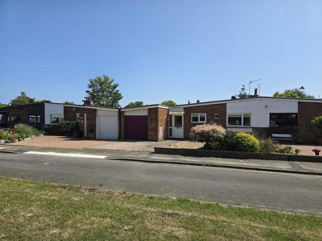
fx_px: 214
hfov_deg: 73.9
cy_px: 120
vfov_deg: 58.9
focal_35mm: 23
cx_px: 161
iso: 12
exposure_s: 1/960
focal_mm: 6.3
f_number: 1.7
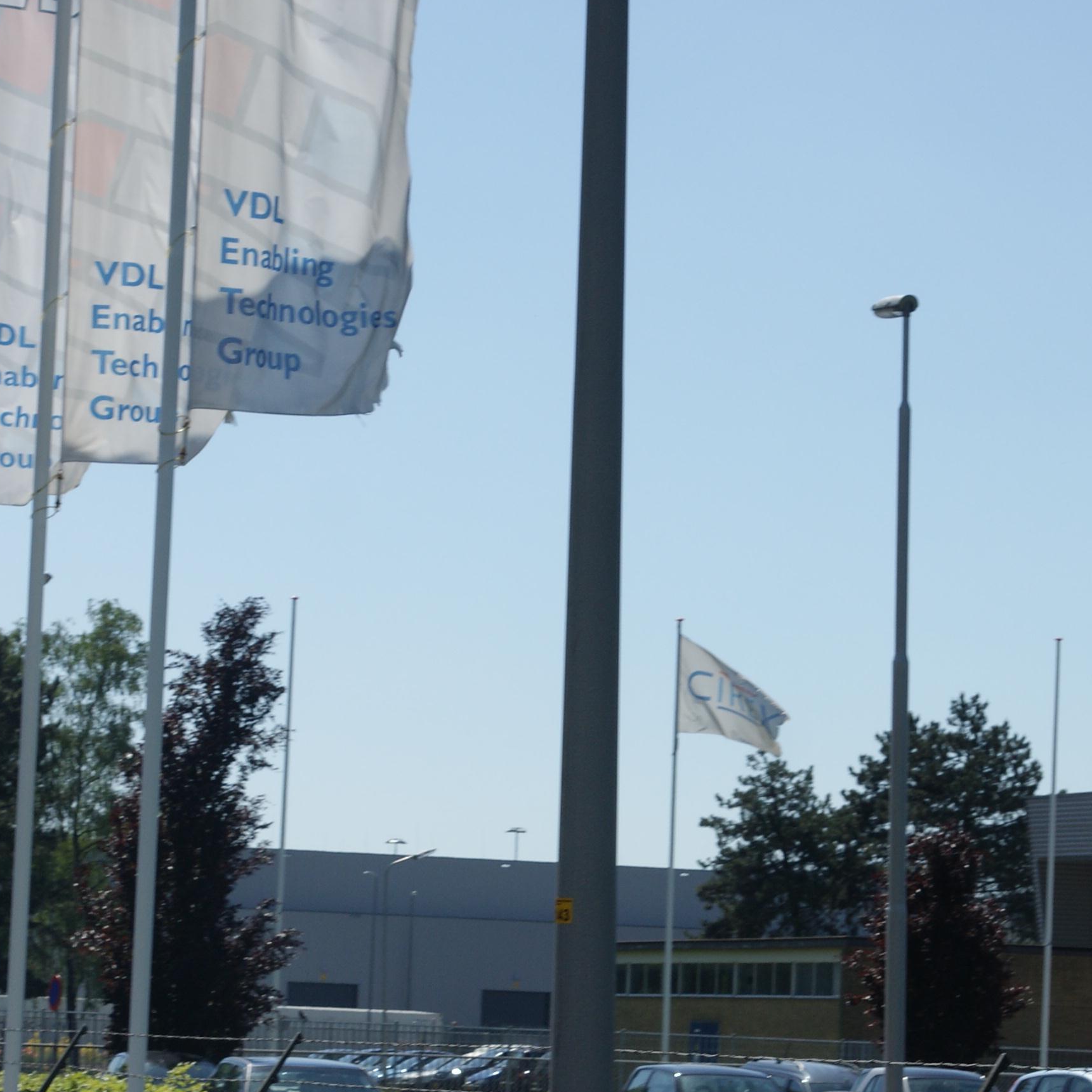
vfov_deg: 12.8
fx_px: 4854
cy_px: 751
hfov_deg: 12.8
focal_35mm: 136
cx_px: 584
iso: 100
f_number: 9
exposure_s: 1/320
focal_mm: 40
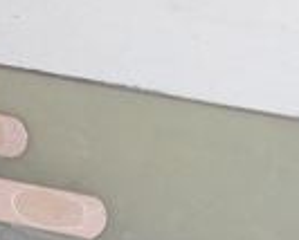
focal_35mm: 389
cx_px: 227
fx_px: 3450
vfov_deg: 4.0
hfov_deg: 5.0
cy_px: 428
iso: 100
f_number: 3.5
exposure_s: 1/125
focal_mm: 21
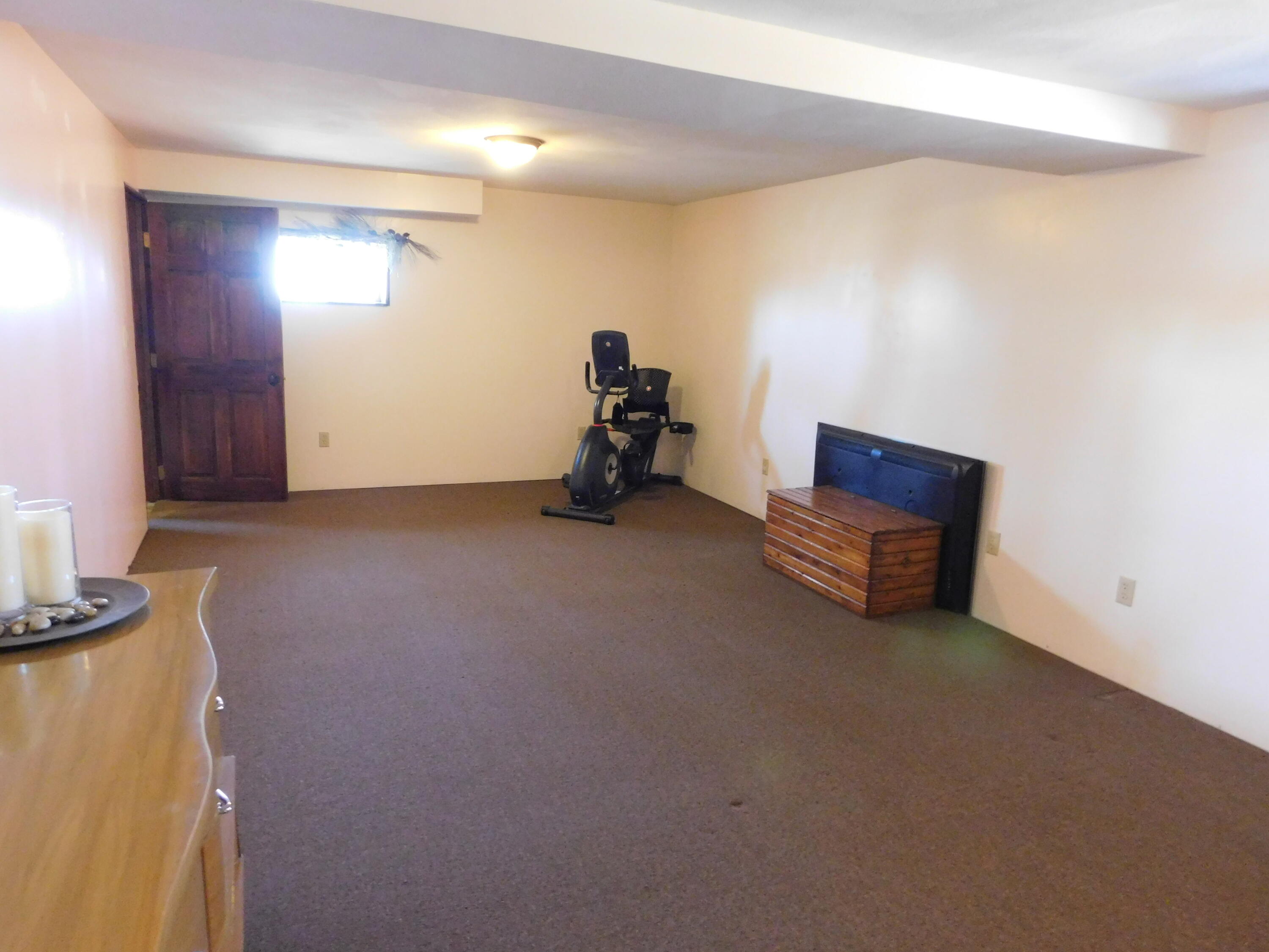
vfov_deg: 58.9
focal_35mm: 23
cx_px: 634
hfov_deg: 73.9
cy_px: 476
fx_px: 843
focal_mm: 4
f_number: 3
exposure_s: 1/8
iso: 640
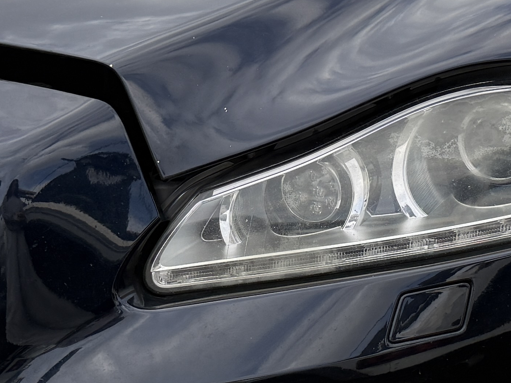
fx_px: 1447
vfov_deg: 15.1
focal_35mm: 98
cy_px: 183
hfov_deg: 20.0
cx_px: 299
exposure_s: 1/1689
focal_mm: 6.76
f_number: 1.78
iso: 100
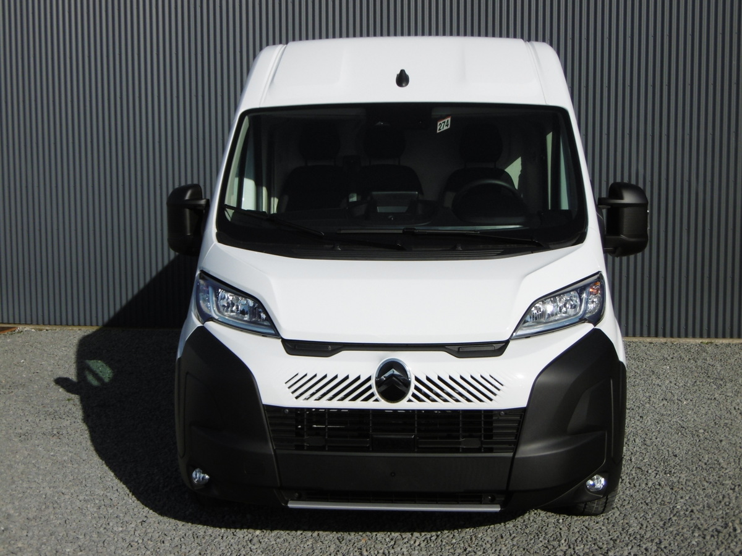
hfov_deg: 43.9
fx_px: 922
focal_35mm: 43
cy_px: 278
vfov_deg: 33.6
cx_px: 371
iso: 100
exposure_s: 1/320
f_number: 9.7
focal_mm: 7.7
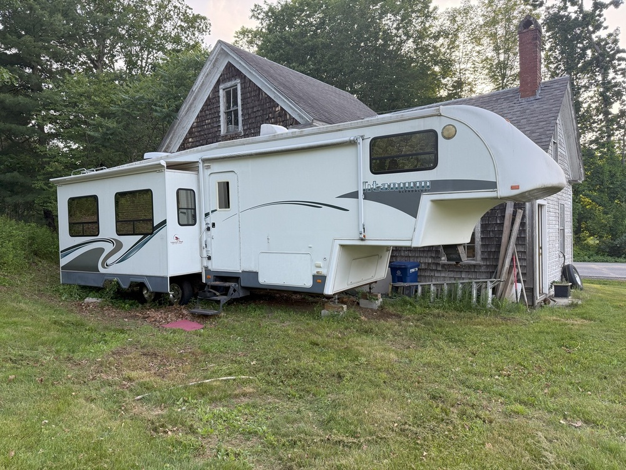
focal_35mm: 24
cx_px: 313
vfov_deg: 56.8
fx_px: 434
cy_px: 235
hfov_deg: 71.6
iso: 100
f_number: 1.78
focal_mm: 6.76
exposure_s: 1/470
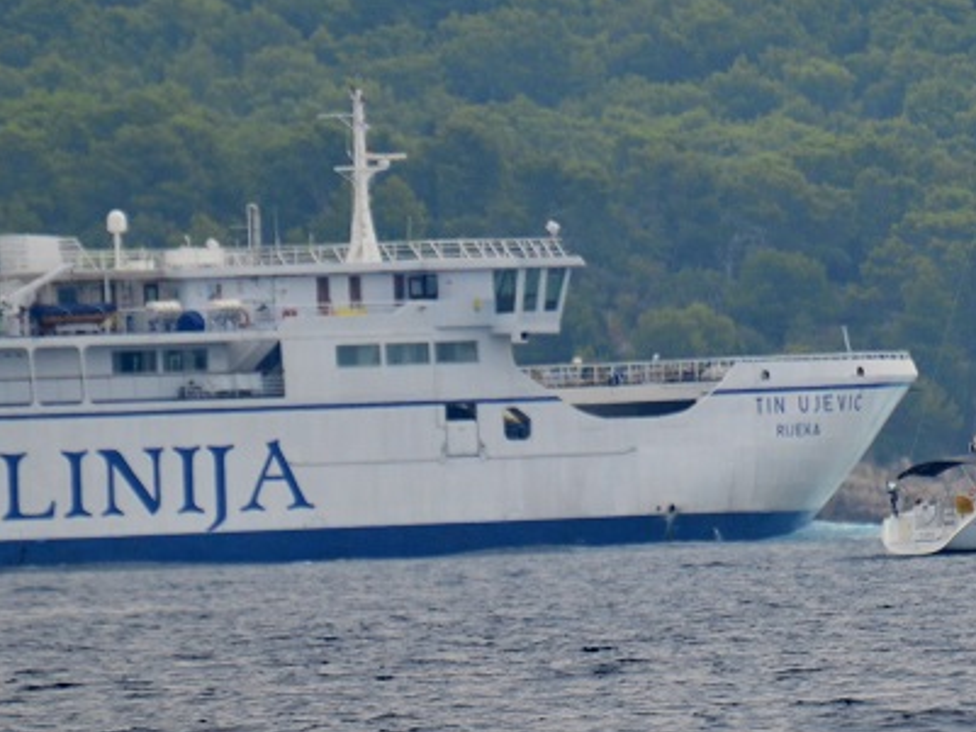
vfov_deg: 1.4
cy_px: 565
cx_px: 843
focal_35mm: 1075
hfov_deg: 1.8
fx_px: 30319
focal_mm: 300
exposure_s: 1/1000
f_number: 5.6
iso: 400
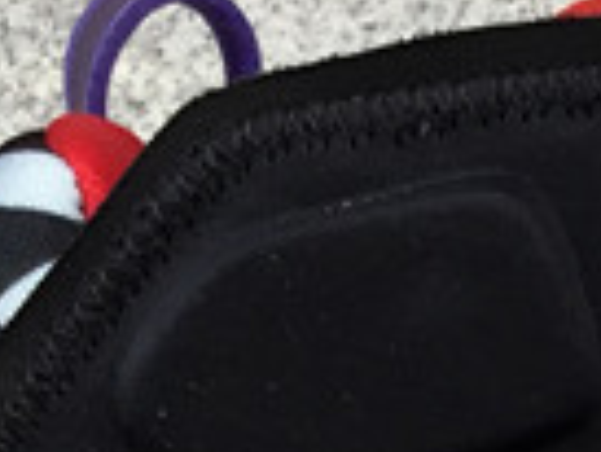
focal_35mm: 203
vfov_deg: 6.8
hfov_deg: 9.3
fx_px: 3528
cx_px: 1031
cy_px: 1262
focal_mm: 3.3
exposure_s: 1/123
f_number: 2.4
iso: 25
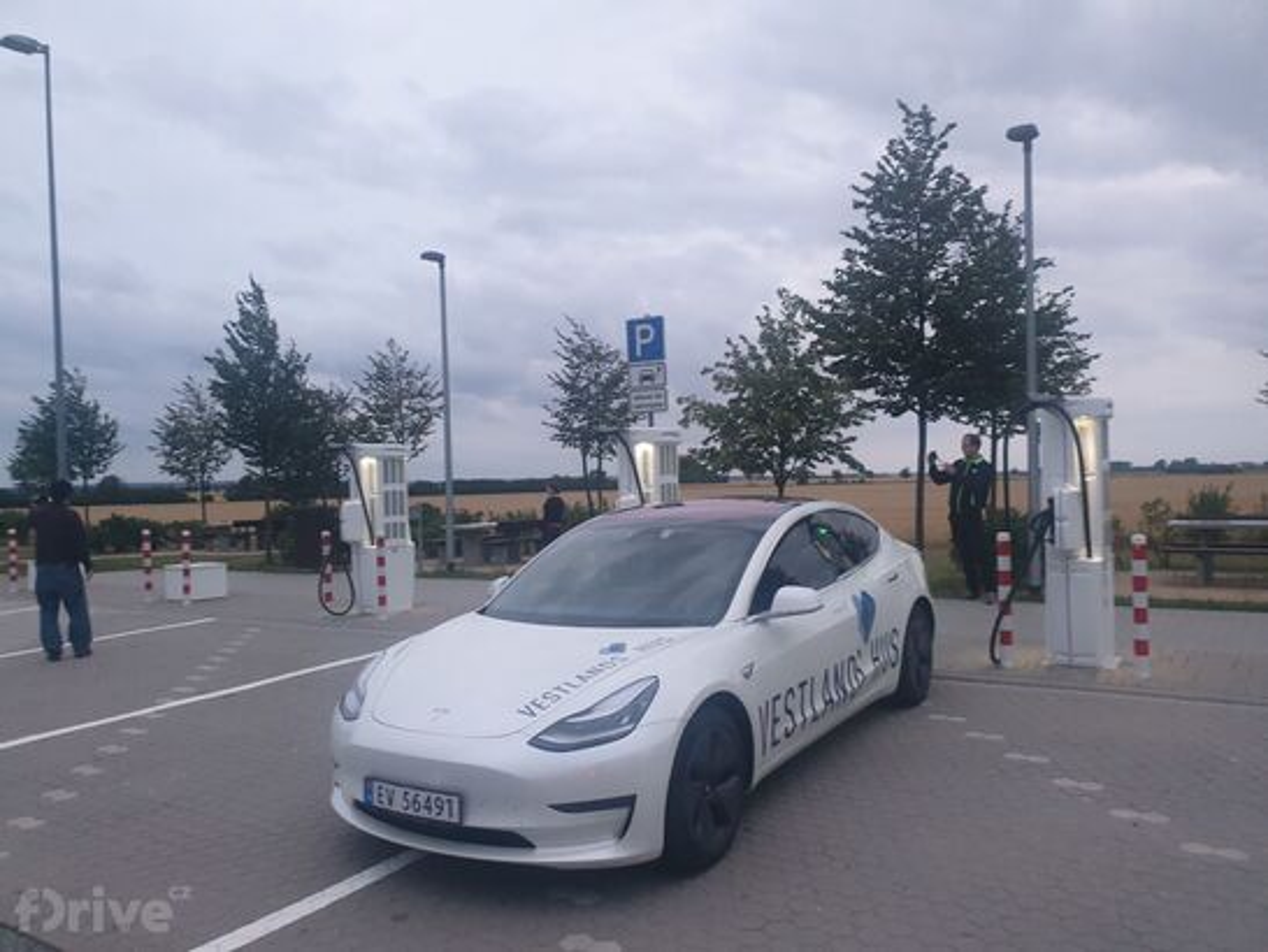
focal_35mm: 26
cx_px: 634
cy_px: 476
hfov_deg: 67.3
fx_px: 953
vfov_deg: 53.1
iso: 200
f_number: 2.4
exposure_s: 1/50
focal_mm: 4.3
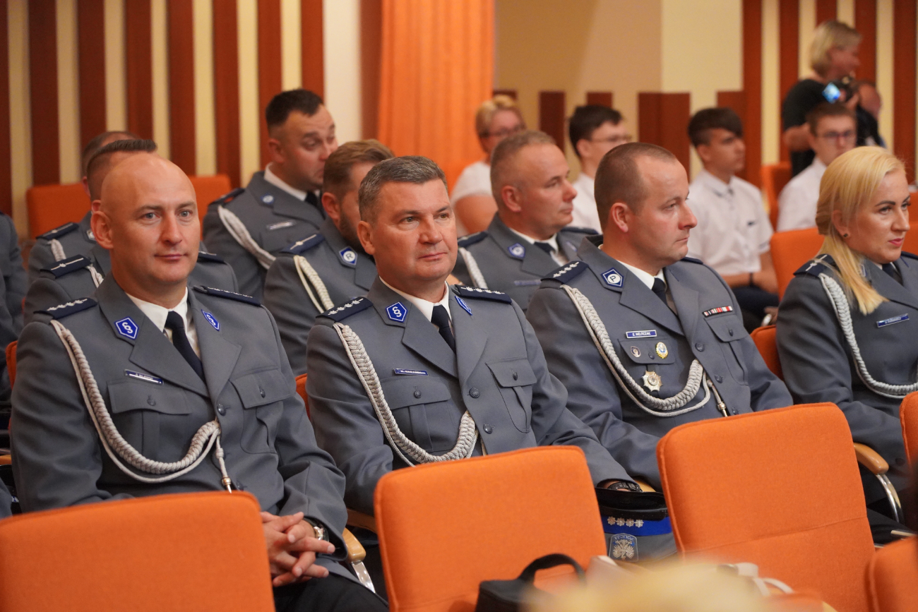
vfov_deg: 13.0
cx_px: 459
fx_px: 2678
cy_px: 306
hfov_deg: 19.5
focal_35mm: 105
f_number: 4
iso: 10000
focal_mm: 105
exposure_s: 1/160
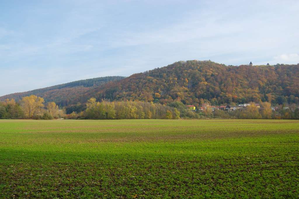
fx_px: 299
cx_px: 150
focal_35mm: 36
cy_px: 100
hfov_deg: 53.2
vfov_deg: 36.8
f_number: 5
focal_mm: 24
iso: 200
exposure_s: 1/100
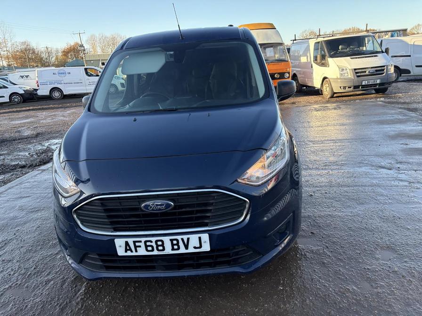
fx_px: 317
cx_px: 211
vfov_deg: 53.1
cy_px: 158
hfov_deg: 67.3
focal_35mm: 26
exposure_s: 1/369
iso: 64
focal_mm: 5.96
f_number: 1.6
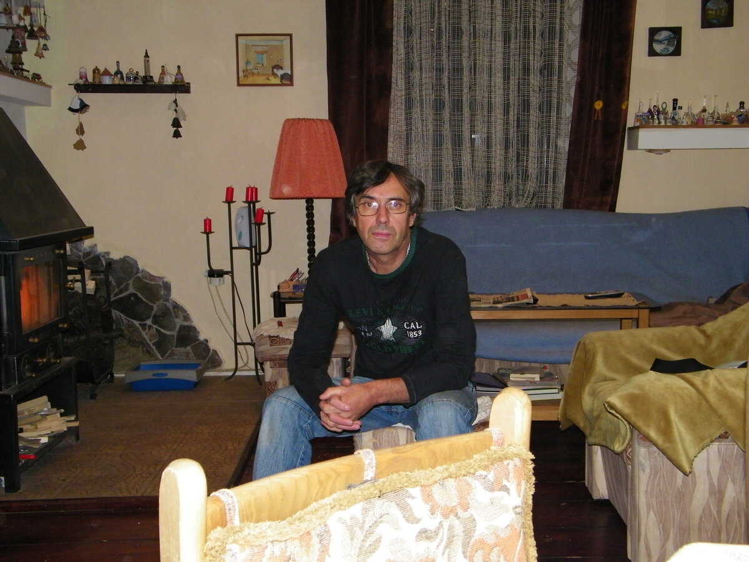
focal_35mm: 44
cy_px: 281
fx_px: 952
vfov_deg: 32.9
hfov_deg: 42.9
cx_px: 374
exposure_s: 1/40
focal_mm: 7.9
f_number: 3.9
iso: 200
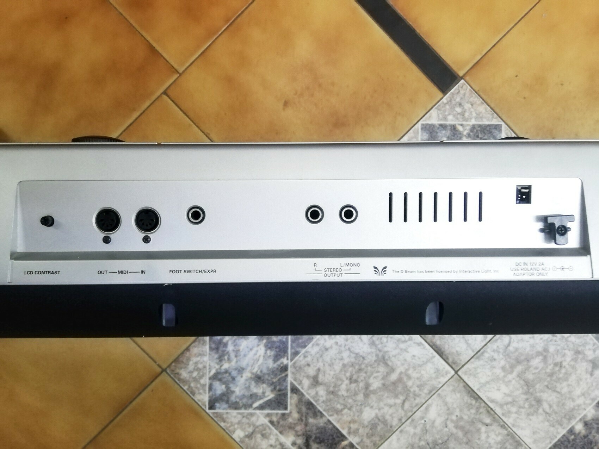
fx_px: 450
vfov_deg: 53.1
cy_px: 224
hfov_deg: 67.3
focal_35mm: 26
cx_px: 300
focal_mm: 3.81
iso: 250
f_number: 2.2
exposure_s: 1/33.3
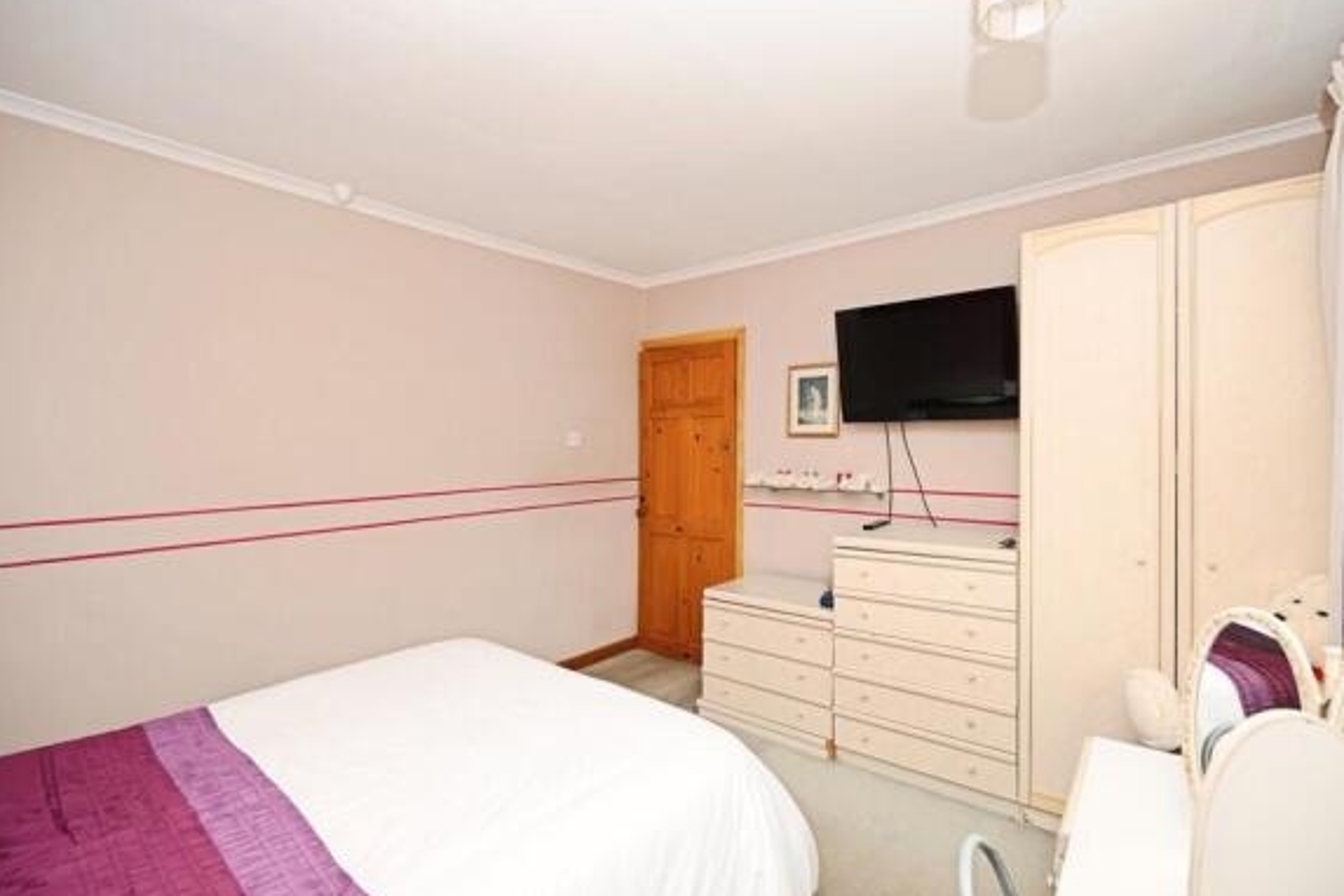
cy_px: 442
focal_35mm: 16
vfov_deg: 73.7
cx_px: 724
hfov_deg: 96.5
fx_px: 597
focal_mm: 14
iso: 100
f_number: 4
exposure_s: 1/60
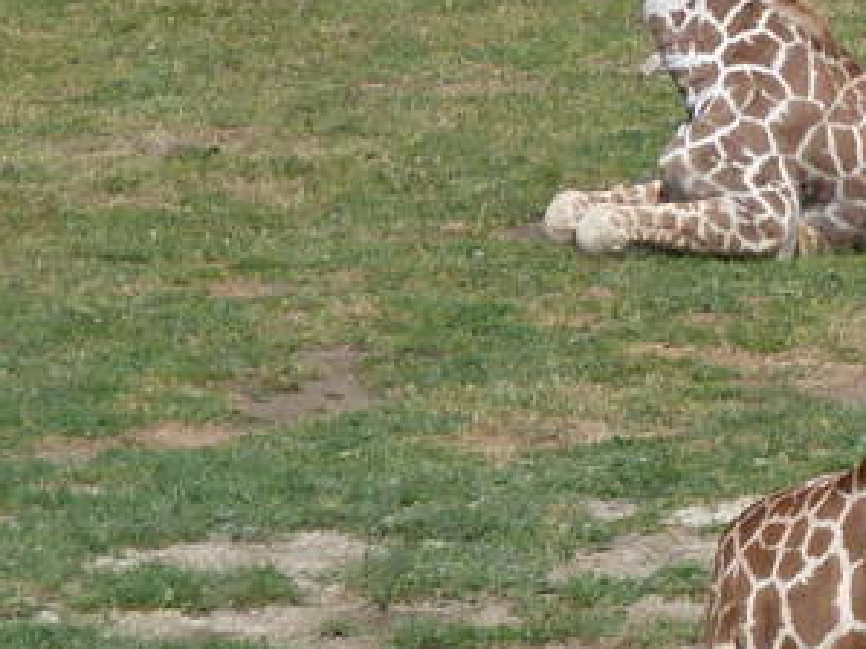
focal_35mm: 895
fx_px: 22382
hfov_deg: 2.2
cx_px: 1874
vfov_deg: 1.7
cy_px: -516
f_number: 5.6
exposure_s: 1/400
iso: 80
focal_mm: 30.1
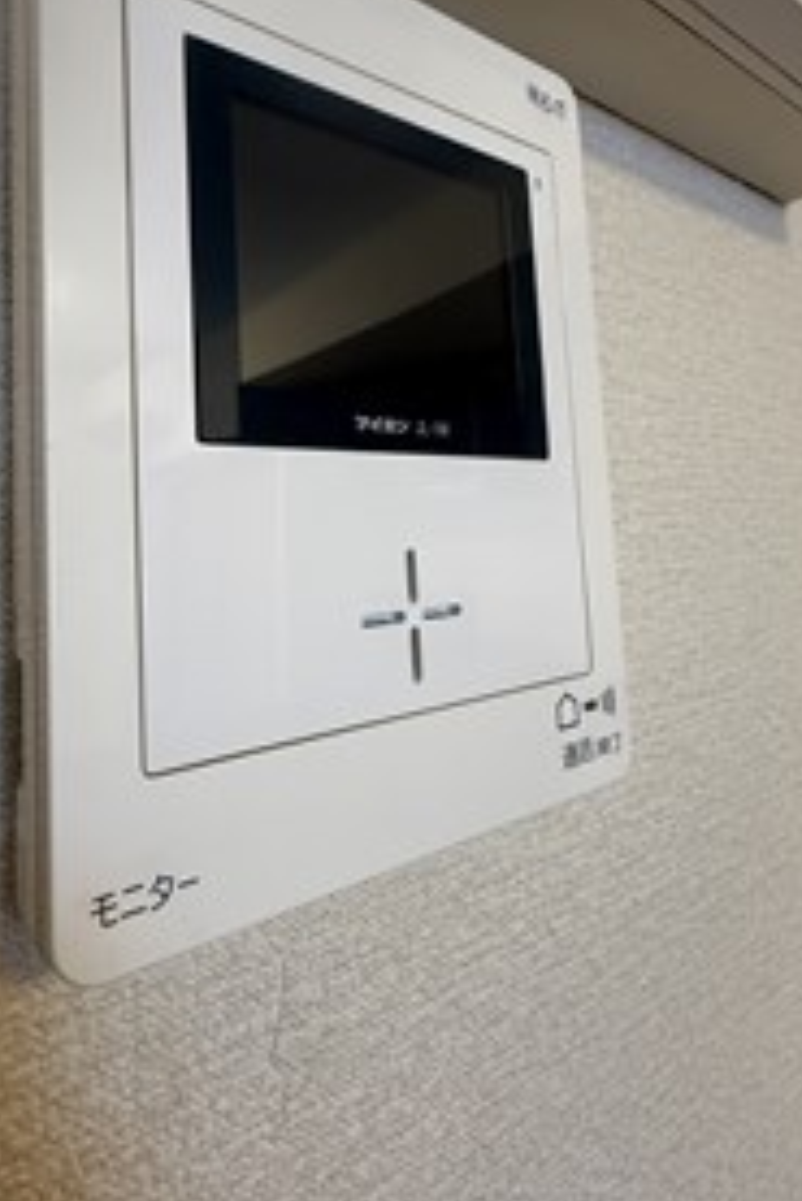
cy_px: 490
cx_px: 321
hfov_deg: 59.1
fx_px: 701
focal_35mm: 21
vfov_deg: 80.4
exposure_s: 1/100
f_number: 2.2
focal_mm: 2.22
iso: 200
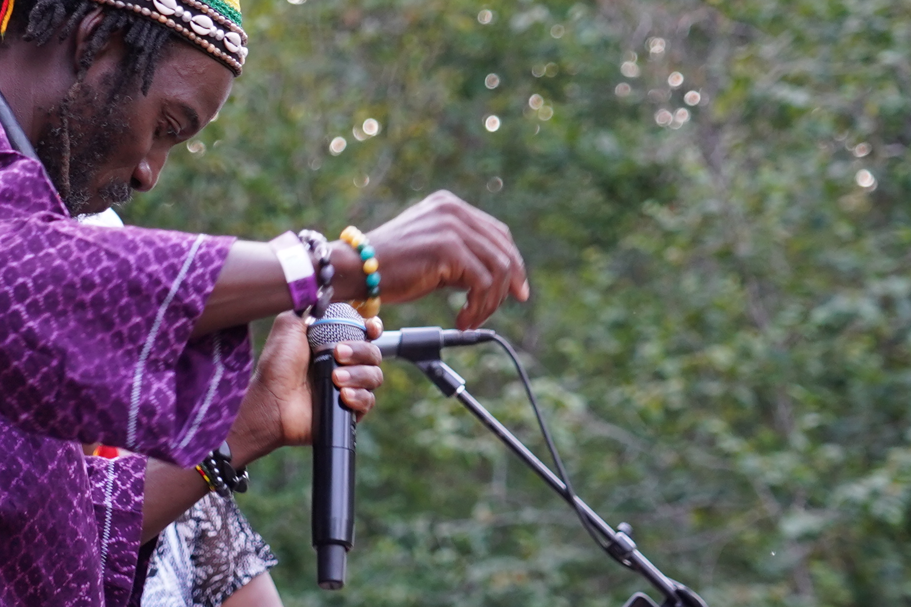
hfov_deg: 10.0
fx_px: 5187
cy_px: 387
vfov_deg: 6.7
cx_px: 96
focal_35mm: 205
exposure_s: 1/160
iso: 640
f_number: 4
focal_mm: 63
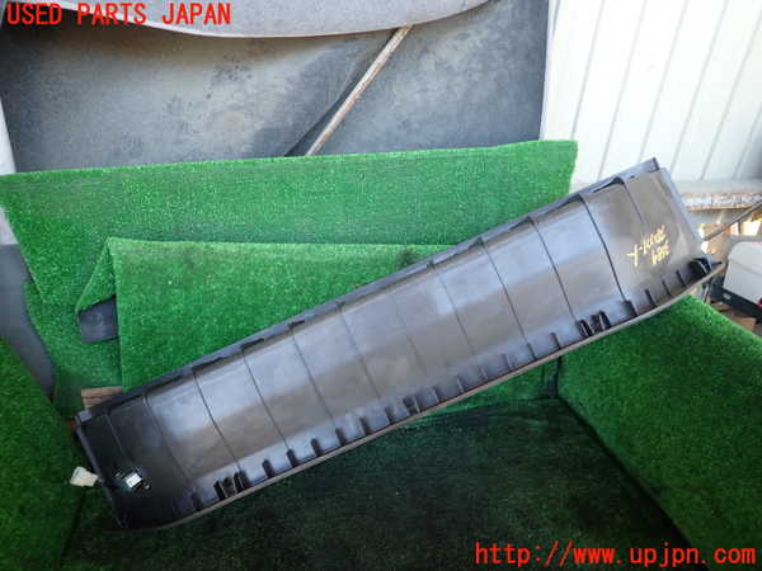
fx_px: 550
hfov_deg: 69.4
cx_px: 381
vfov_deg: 54.9
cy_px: 286
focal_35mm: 25
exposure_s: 1/50
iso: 200
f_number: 2
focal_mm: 4.5
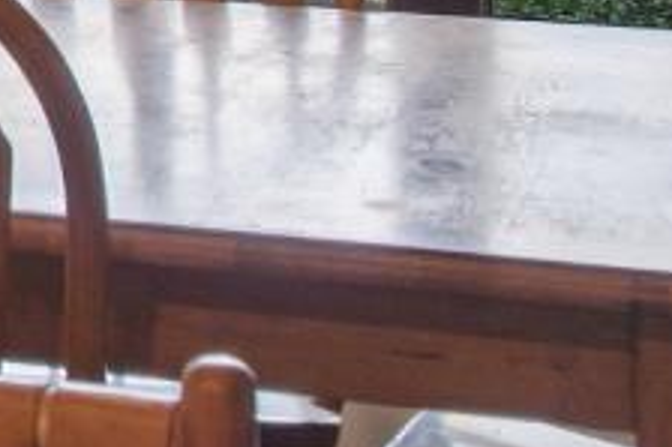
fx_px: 3880
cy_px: -585
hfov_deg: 8.8
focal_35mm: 208
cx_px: -1017
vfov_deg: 6.3
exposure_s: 1/50
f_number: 8
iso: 400
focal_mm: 31
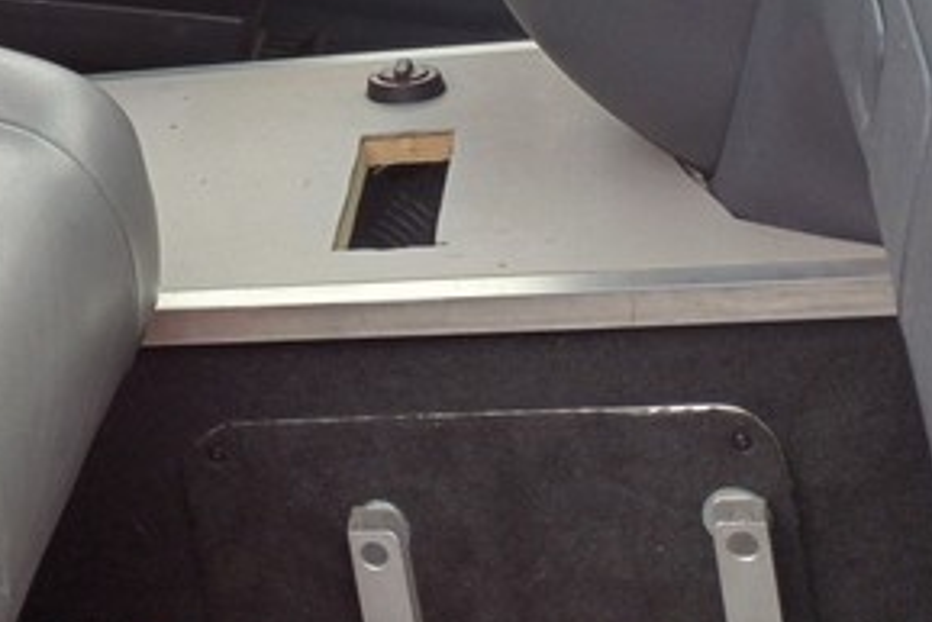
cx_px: -177
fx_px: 2383
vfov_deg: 13.6
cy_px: -419
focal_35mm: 92
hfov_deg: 20.7
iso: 50
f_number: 1.8
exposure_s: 1/191
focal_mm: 4.65
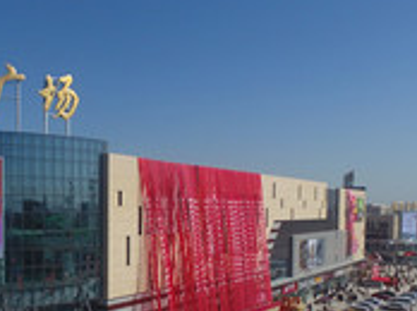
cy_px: 233
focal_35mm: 46
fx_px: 553
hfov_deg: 38.6
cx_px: 46
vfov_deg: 30.9
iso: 100
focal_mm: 3.61
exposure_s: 1/1642
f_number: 2.8
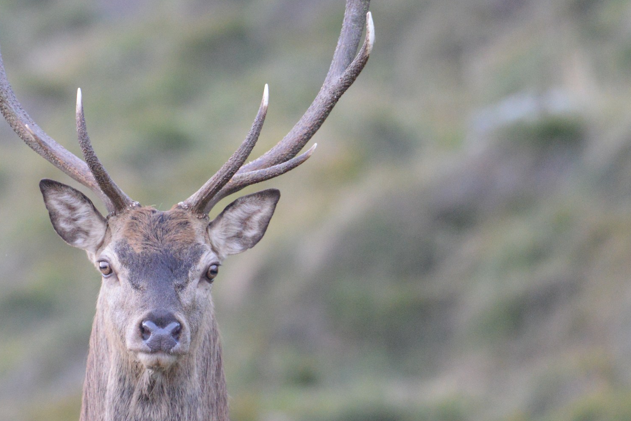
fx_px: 15551
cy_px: 128
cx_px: 153
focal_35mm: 887
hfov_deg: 2.3
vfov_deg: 1.6
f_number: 8
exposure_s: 1/320
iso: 6400
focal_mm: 550
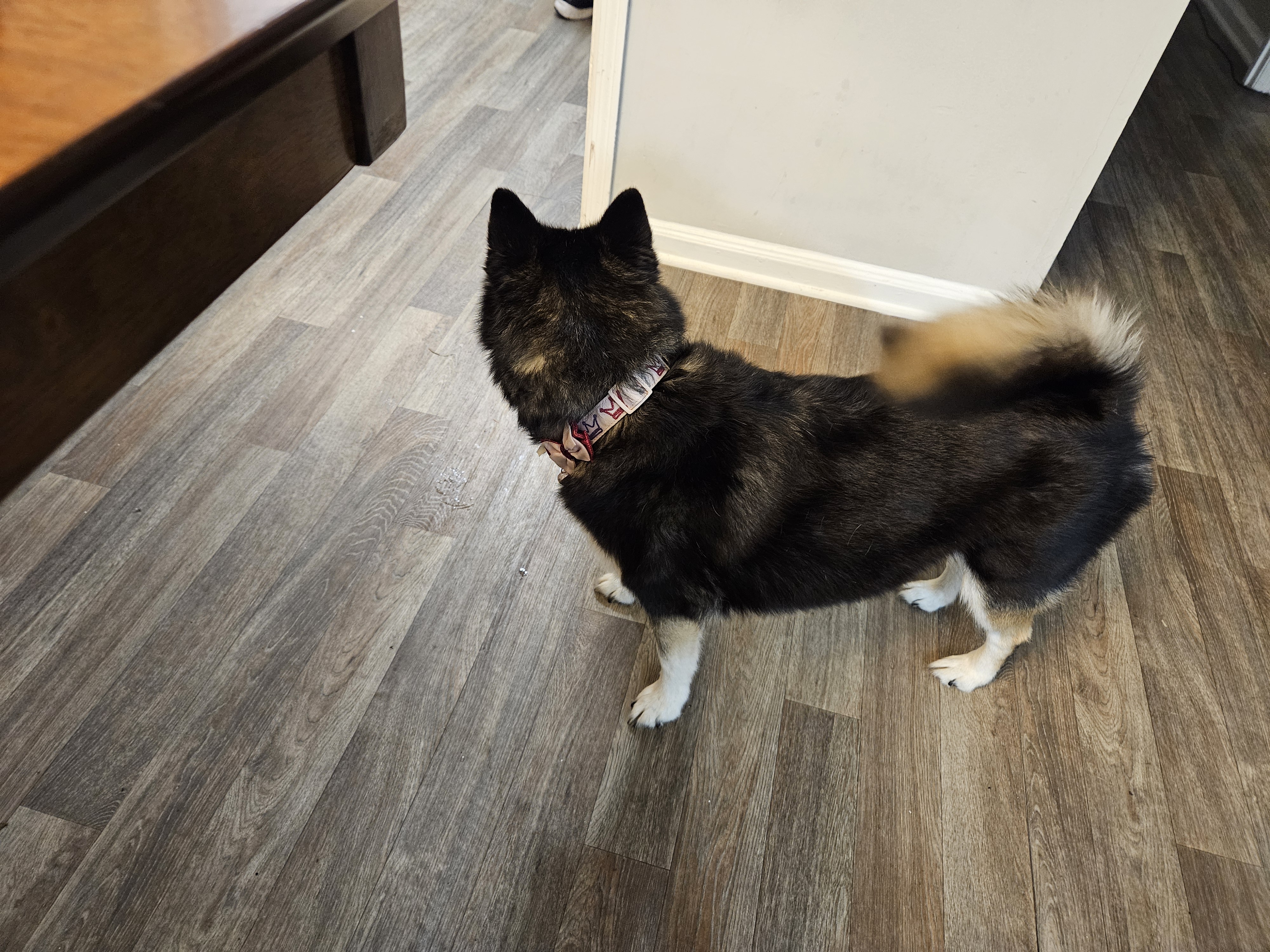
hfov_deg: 73.9
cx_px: 635
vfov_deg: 58.9
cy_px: 476
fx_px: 844
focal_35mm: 23
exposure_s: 1/30
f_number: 1.8
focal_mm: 5.4
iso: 640
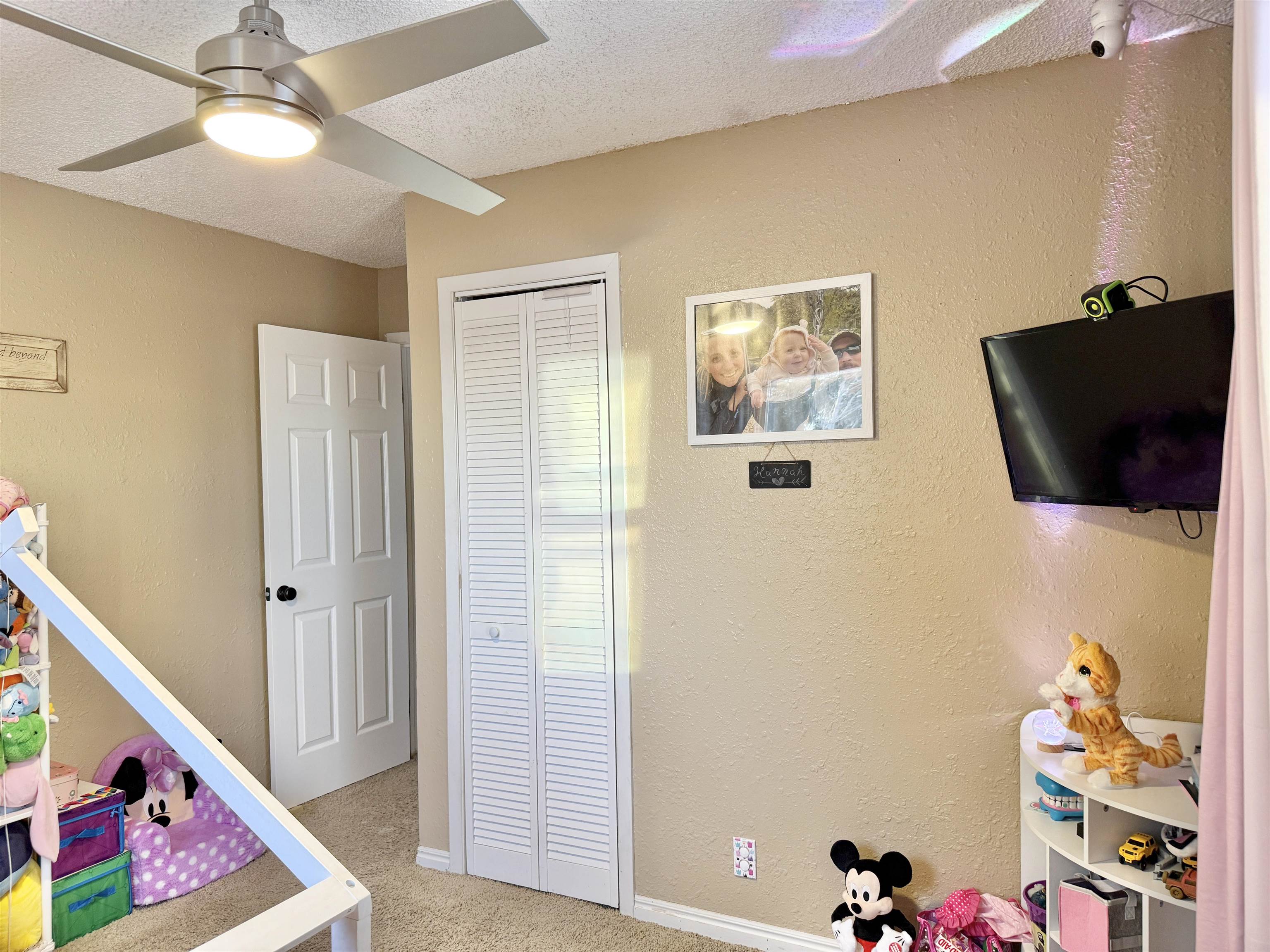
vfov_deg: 56.8
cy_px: 476
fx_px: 881
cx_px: 635
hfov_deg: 71.6
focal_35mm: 24
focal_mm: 6.76
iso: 125
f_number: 1.78
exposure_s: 1/60
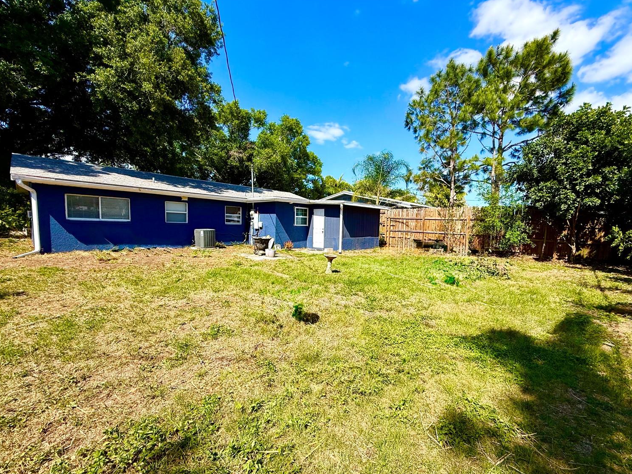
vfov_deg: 81.7
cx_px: 333
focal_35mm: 15
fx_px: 274
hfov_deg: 98.1
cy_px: 248
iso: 50
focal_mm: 2.22
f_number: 2.2
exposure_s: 1/1431
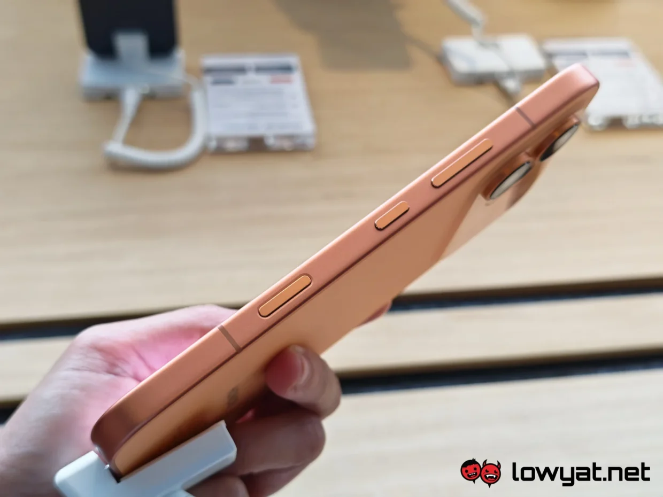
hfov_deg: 41.2
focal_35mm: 46
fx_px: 881
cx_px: 332
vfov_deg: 31.5
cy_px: 248
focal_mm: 5.4
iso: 100
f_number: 1.6
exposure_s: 1/50
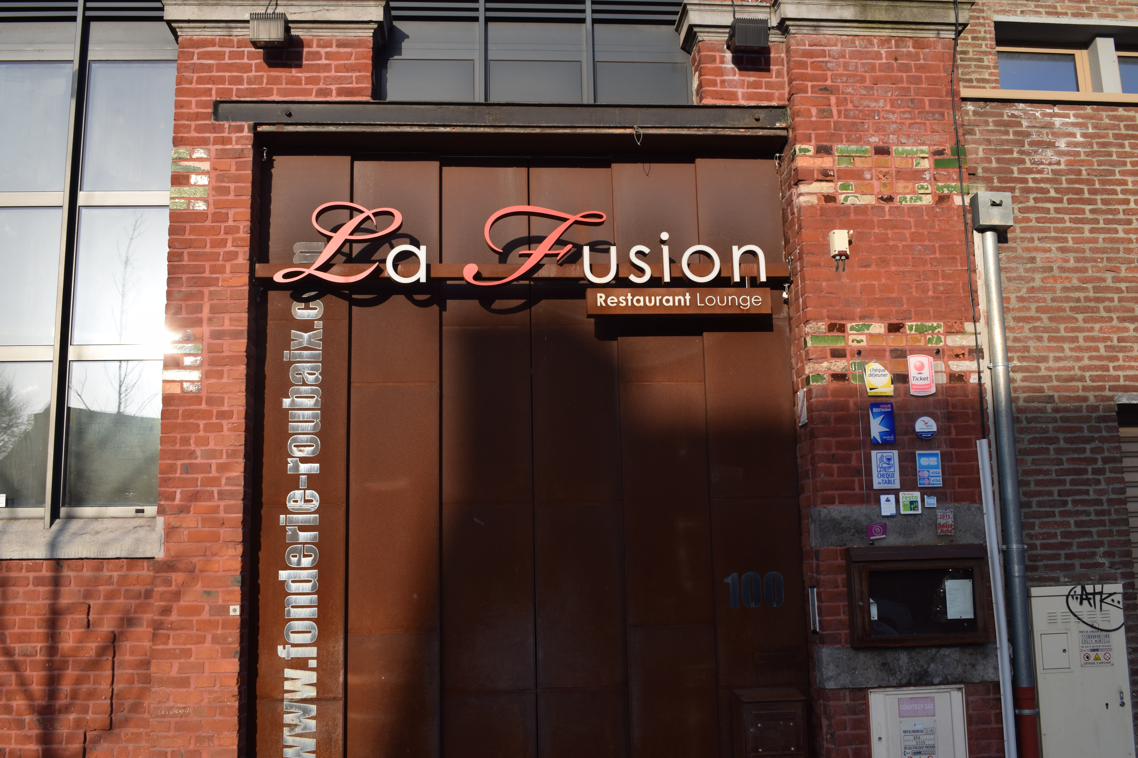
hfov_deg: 53.1
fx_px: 1138
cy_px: 379
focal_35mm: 36
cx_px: 569
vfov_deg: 36.9
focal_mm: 24
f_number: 9
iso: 100
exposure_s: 1/200
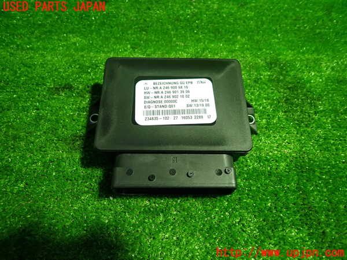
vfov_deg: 54.9
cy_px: 130
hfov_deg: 69.4
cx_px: 174
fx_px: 251
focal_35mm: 25
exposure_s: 1/30
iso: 200
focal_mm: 4.5
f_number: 2
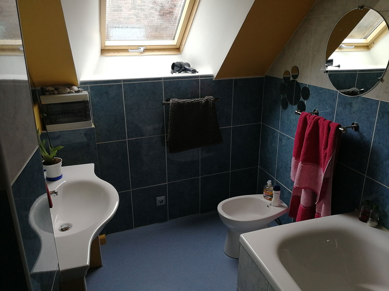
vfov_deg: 51.4
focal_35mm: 27
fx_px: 303
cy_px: 146
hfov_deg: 65.3
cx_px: 194
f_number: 2.2
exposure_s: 1/50
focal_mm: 3.95
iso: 80
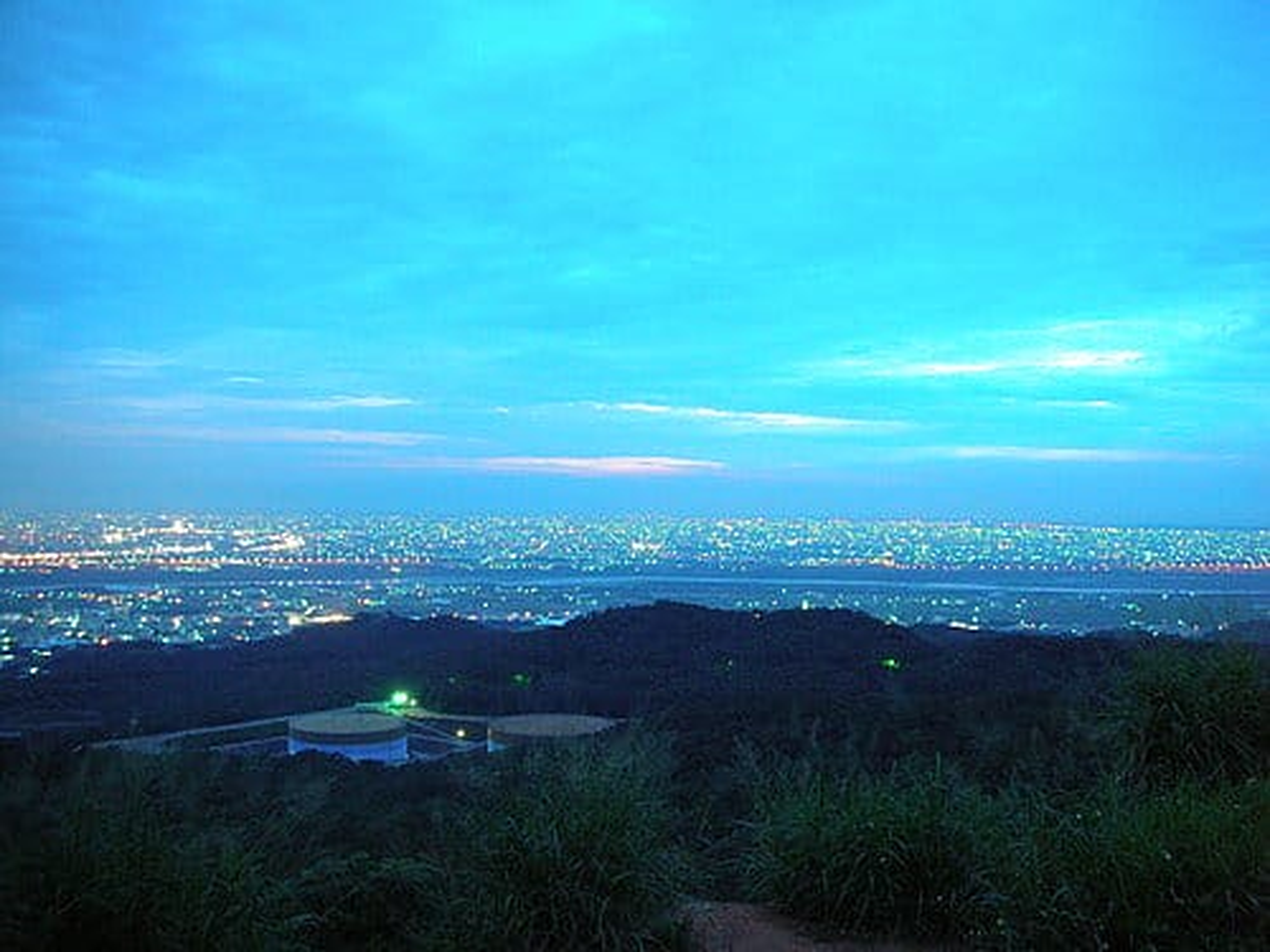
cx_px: 635
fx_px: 1284
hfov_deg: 52.6
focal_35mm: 35
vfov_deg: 40.7
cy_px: 476
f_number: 3
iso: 200
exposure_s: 1.86
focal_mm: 5.8
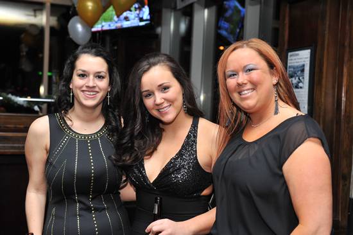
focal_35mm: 55
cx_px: 176
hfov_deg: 36.3
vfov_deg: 24.6
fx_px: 539
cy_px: 118
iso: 1000
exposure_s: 1/100
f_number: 5
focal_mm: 55
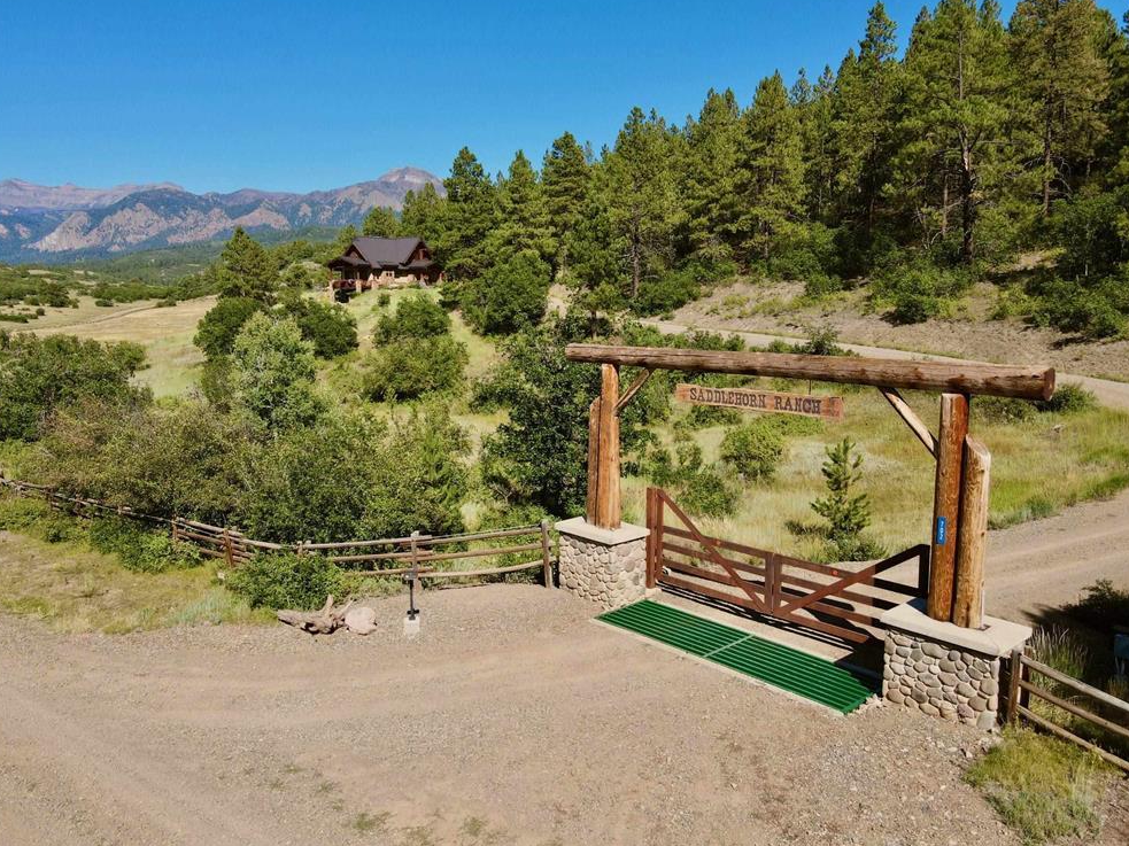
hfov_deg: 69.4
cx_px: 554
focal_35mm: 25
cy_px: 425
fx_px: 815
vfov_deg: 54.9
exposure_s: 1/640
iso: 100
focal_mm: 4.5
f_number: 2.8
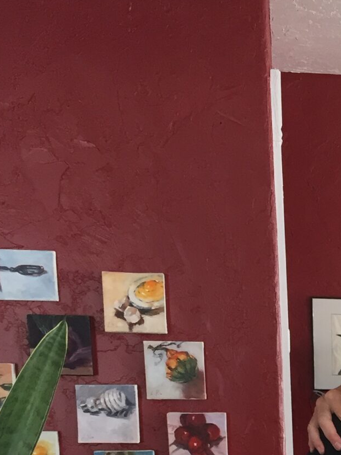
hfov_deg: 15.2
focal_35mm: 90
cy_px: 611
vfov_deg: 19.8
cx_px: 515
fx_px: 1182
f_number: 2.2
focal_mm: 4.15
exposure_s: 1/30
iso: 32
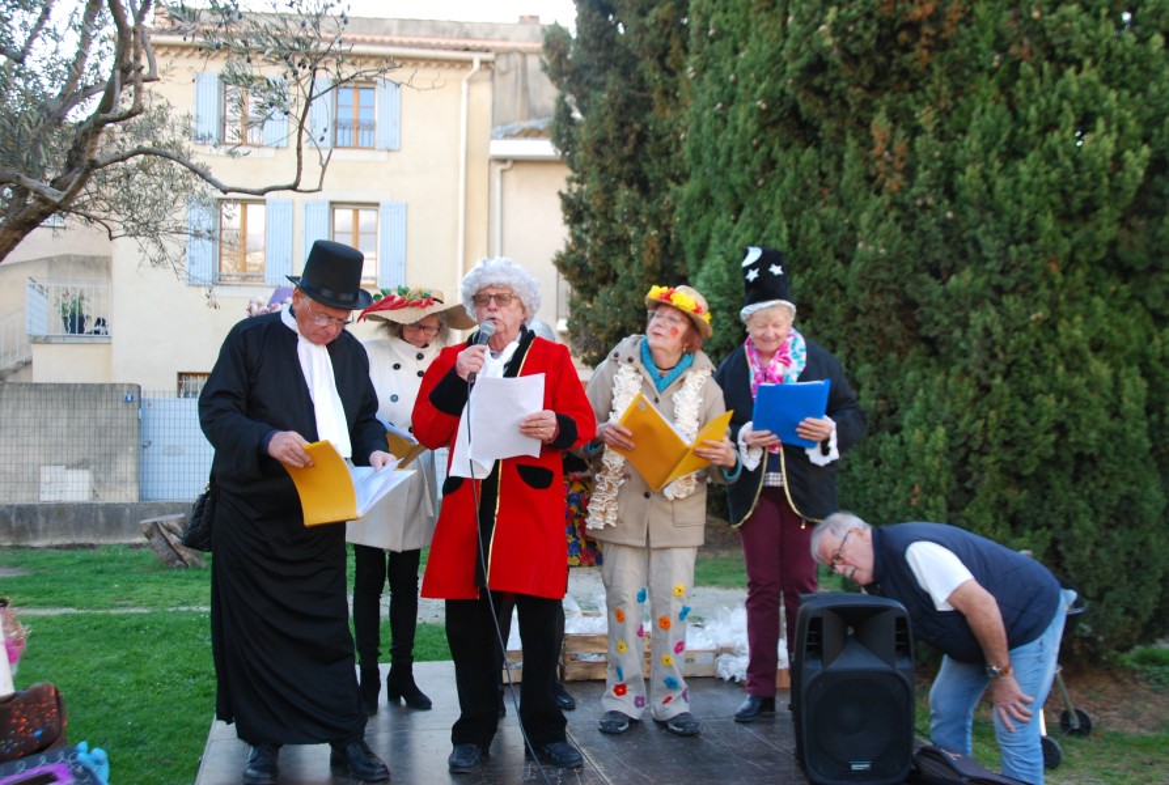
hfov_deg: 53.0
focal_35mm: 36
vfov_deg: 37.1
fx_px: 1172
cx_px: 584
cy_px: 392
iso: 400
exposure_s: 1/125
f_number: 5.6
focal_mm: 24
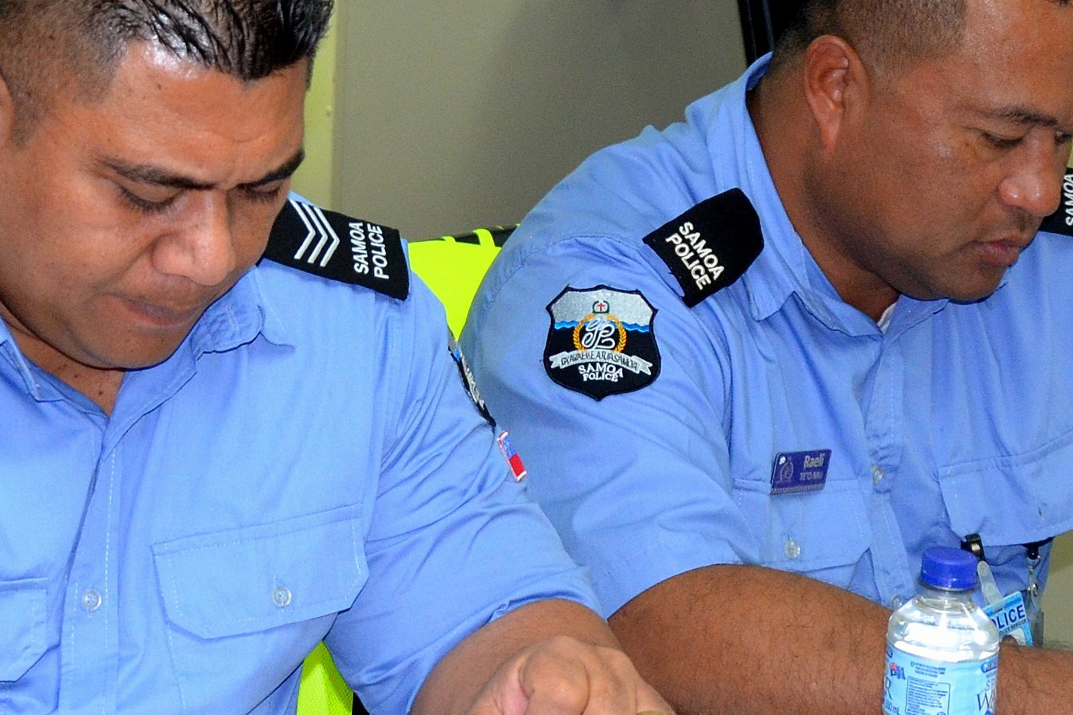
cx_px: -266
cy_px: -28
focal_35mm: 135
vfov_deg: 10.1
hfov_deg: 14.6
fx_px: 4023
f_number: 4
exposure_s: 1/60
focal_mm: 28
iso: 1100
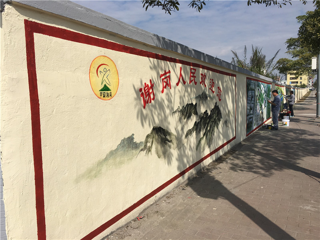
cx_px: 160
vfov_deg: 48.2
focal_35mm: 29
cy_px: 120
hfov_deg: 61.7
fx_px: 268
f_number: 2.2
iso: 25
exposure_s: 1/2849
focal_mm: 4.15
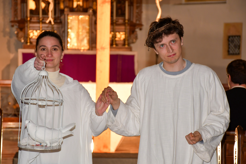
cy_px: 85
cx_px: 118
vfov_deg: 8.2
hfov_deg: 12.3
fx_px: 1141
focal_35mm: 167
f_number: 5.6
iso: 720
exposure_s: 1/60
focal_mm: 100
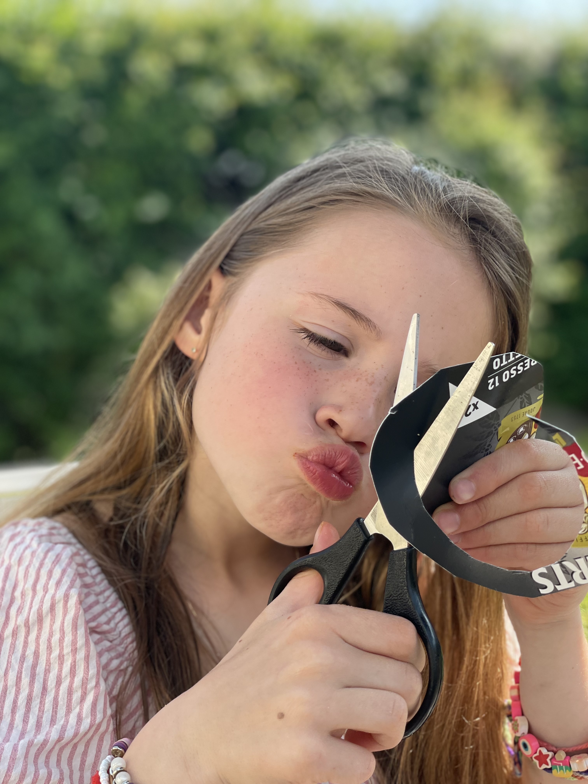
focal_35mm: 52
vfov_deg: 36.8
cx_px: 294
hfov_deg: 28.0
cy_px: 392
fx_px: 1178
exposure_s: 1/432
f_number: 2
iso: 32
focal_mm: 6
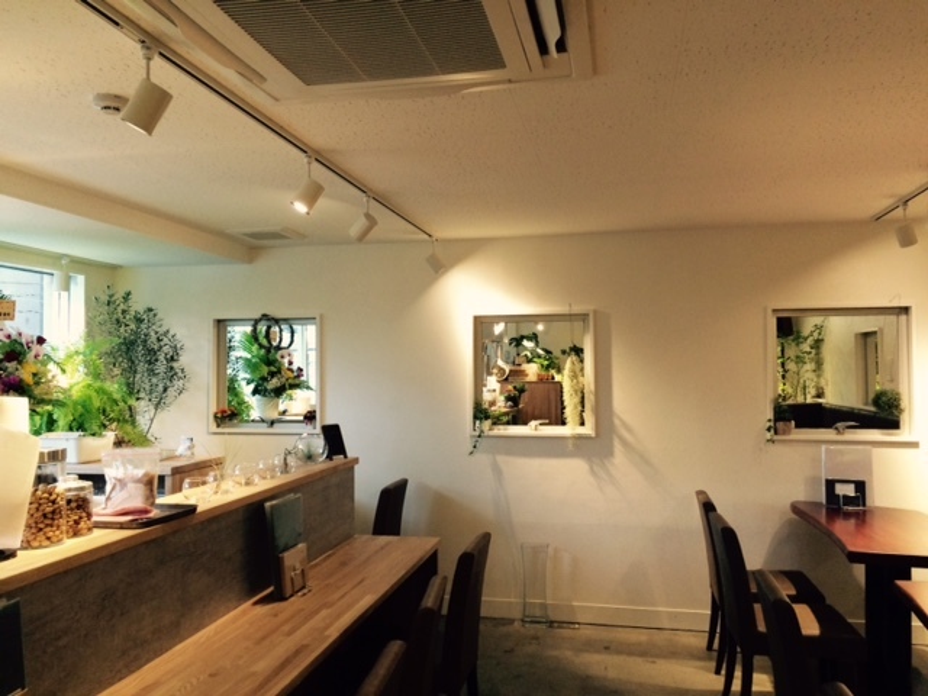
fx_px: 777
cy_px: 348
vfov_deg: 48.2
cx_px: 464
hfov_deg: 61.7
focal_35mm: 29
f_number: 2.2
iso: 250
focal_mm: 4.15
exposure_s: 1/33
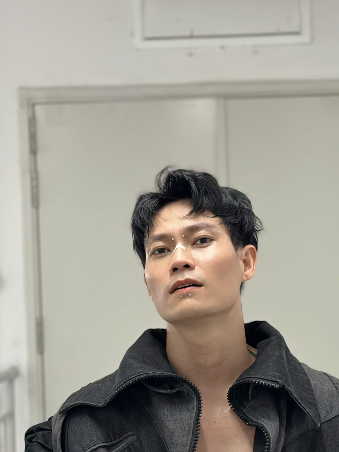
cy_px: 296
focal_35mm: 77
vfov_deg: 25.2
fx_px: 1005
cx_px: 202
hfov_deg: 19.1
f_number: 1.78
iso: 250
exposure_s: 1/50
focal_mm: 6.86
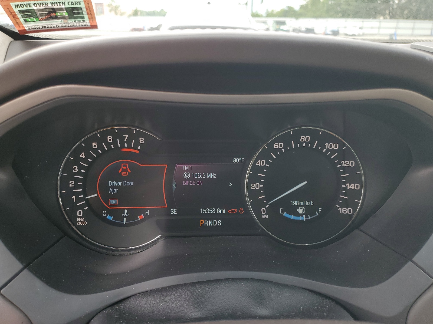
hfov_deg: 67.3
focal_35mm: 26
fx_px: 325
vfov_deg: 53.1
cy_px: 162
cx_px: 216
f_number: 1.5
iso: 50
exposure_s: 1/208
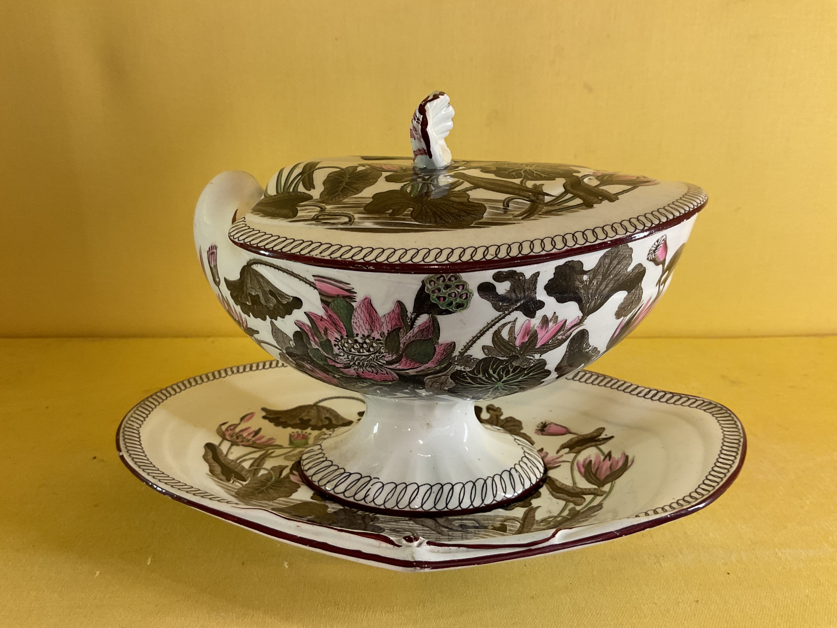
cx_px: 418
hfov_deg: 61.7
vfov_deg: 48.2
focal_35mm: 29
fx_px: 701
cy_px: 314
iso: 64
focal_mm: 3
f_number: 1.8
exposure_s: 1/60
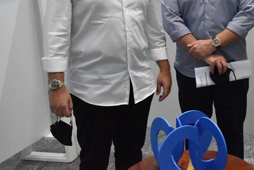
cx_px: 195
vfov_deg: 20.4
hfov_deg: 29.9
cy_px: 32
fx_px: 466
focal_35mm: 66
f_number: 8
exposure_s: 1/125
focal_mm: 24
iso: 11400
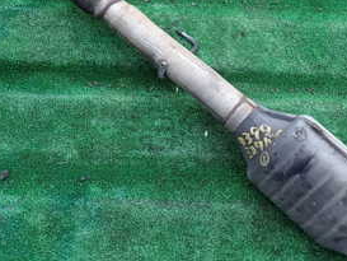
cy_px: 38
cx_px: 105
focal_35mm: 55
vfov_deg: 25.9
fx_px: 552
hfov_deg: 34.5
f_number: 2.8
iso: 100
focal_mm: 4.5
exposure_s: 1/100
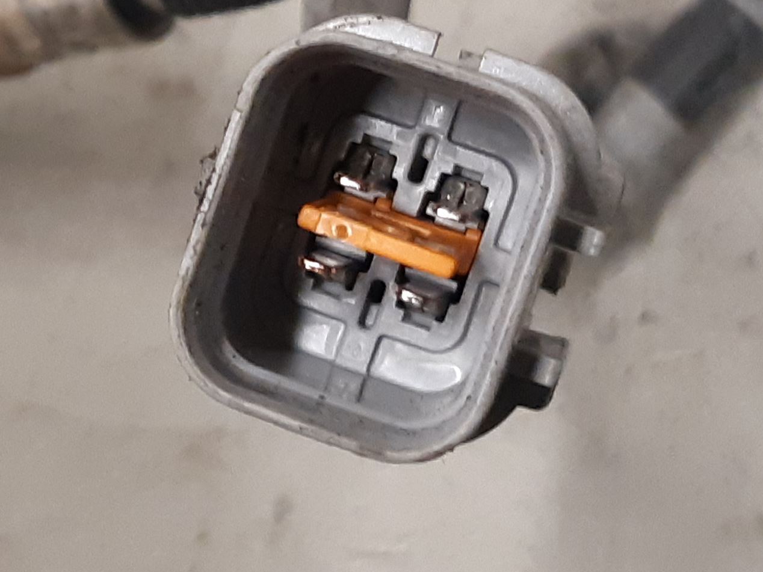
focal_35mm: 42
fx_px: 926
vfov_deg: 34.3
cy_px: 238
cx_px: 202
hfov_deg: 43.5
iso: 250
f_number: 1.7
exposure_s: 1/50
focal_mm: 3.93
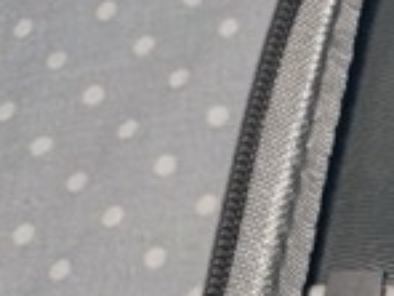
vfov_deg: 8.7
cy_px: 597
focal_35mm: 162
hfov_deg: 9.3
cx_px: 1238
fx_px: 1844
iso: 80
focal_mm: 6.76
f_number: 1.78
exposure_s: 1/100
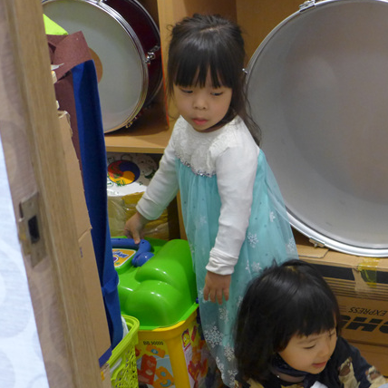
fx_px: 900
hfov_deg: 23.7
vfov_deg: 24.2
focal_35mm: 71
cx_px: 339
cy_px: 255
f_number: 1.8
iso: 400
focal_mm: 8.4
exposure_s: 1/40
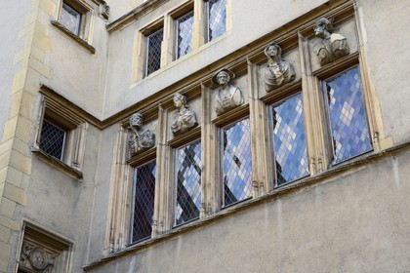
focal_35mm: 60
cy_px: 136
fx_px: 683
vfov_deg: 22.6
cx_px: 205
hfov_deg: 33.4
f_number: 5.6
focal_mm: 60
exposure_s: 1/250
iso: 800
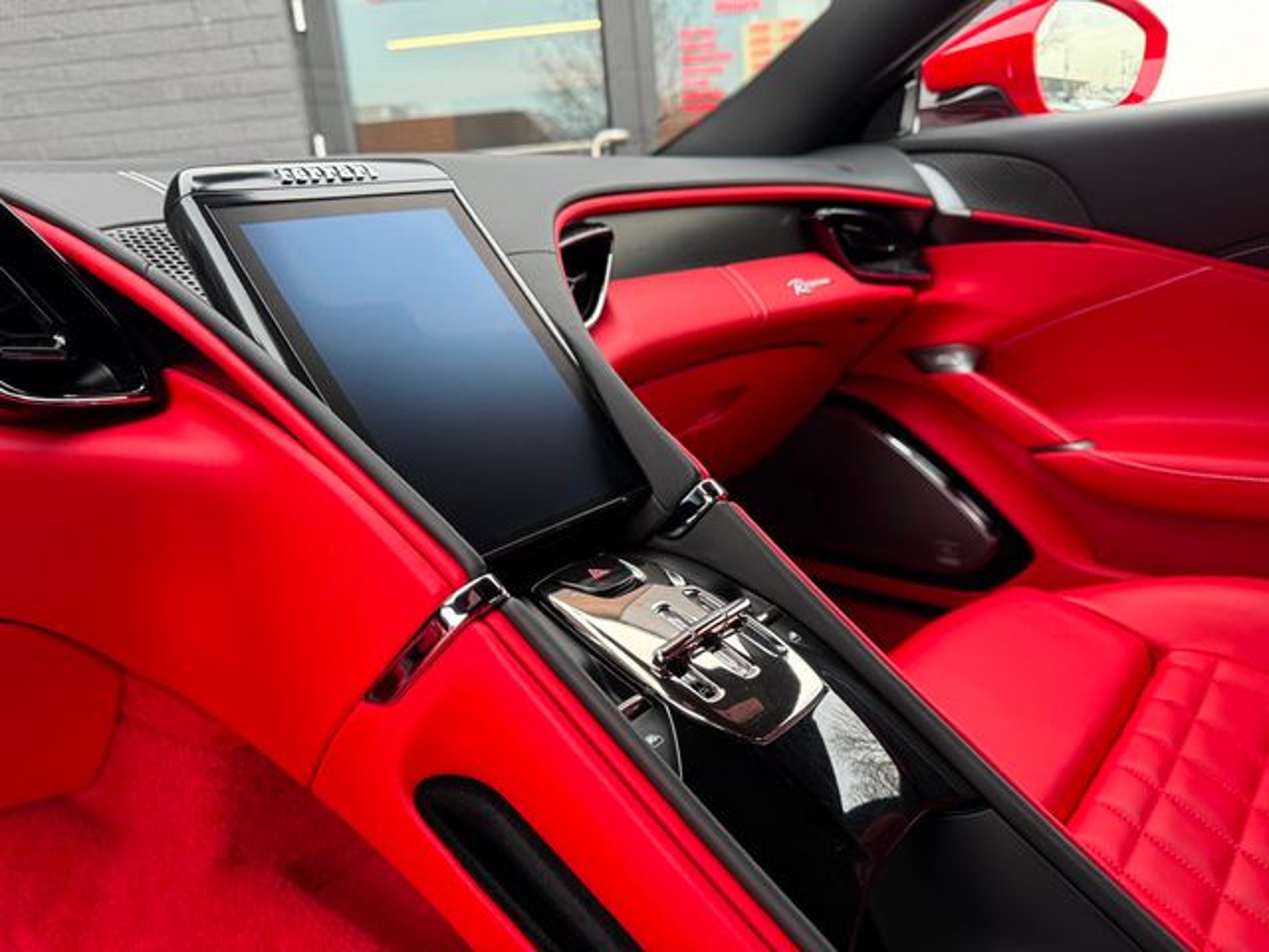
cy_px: 476
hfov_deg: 71.6
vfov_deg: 56.8
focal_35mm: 24
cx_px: 634
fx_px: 880
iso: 200
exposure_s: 1/111
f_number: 1.78
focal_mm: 6.76
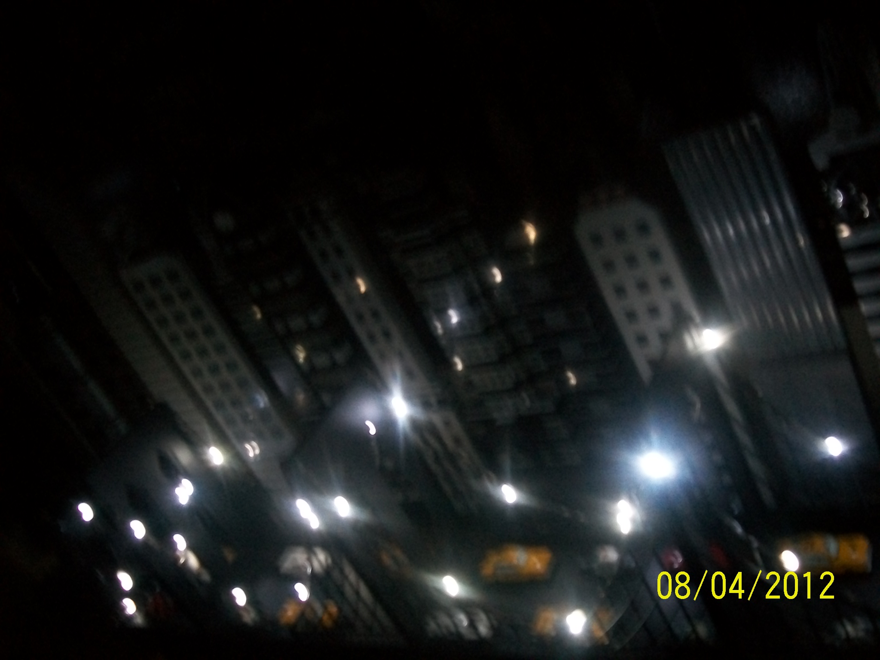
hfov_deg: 51.4
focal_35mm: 36
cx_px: 440
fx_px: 915
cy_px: 330
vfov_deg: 39.7
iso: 240
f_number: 2.7
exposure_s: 1/8
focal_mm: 6
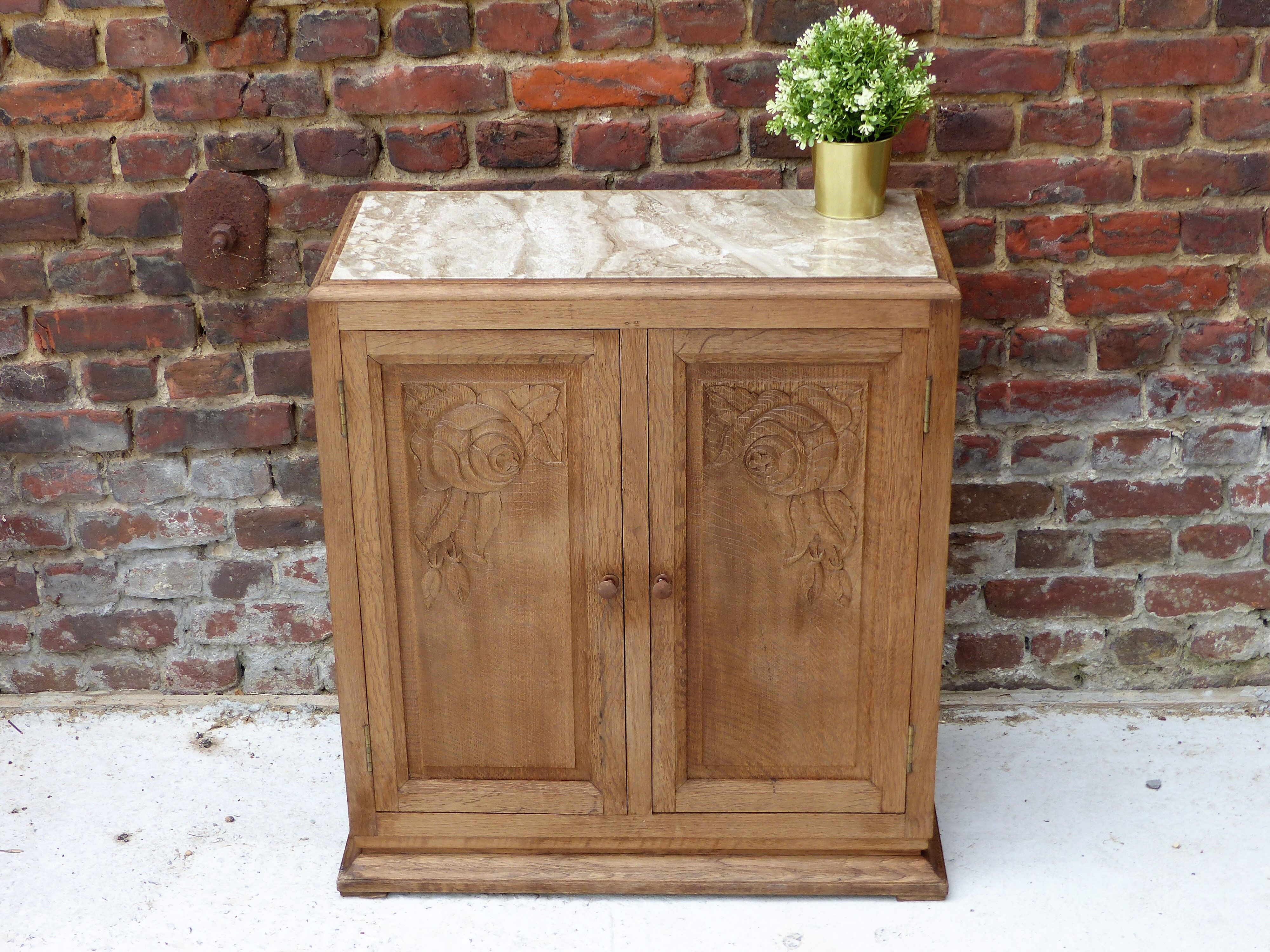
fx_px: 2165
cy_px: 476
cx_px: 635
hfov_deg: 32.7
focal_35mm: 59
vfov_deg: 24.8
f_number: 3.5
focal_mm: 10.1
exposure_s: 1/160
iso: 100
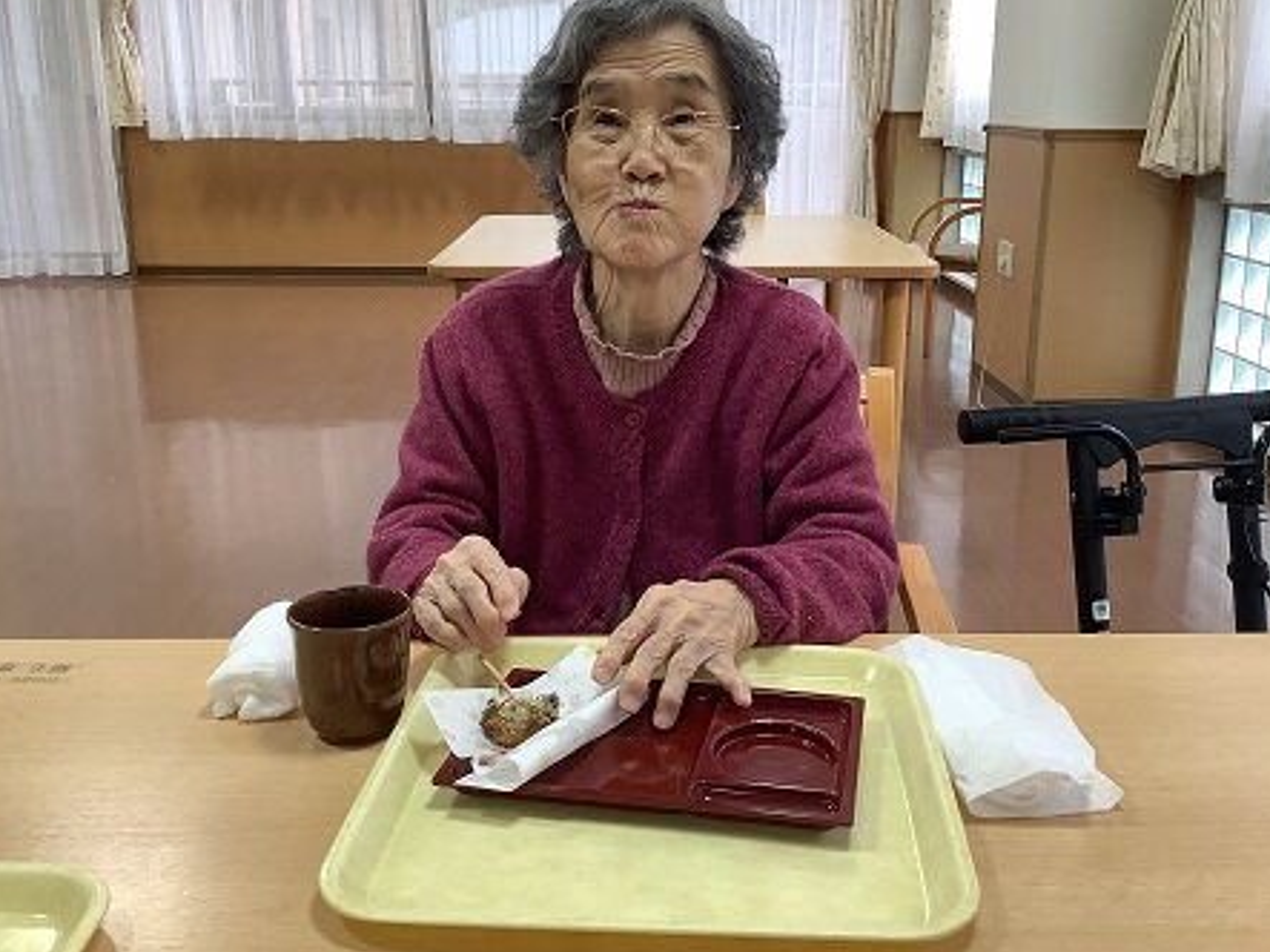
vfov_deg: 40.7
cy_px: 437
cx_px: 694
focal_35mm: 35
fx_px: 1284
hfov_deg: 52.6
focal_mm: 3.3
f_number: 2.4
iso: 64
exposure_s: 1/50
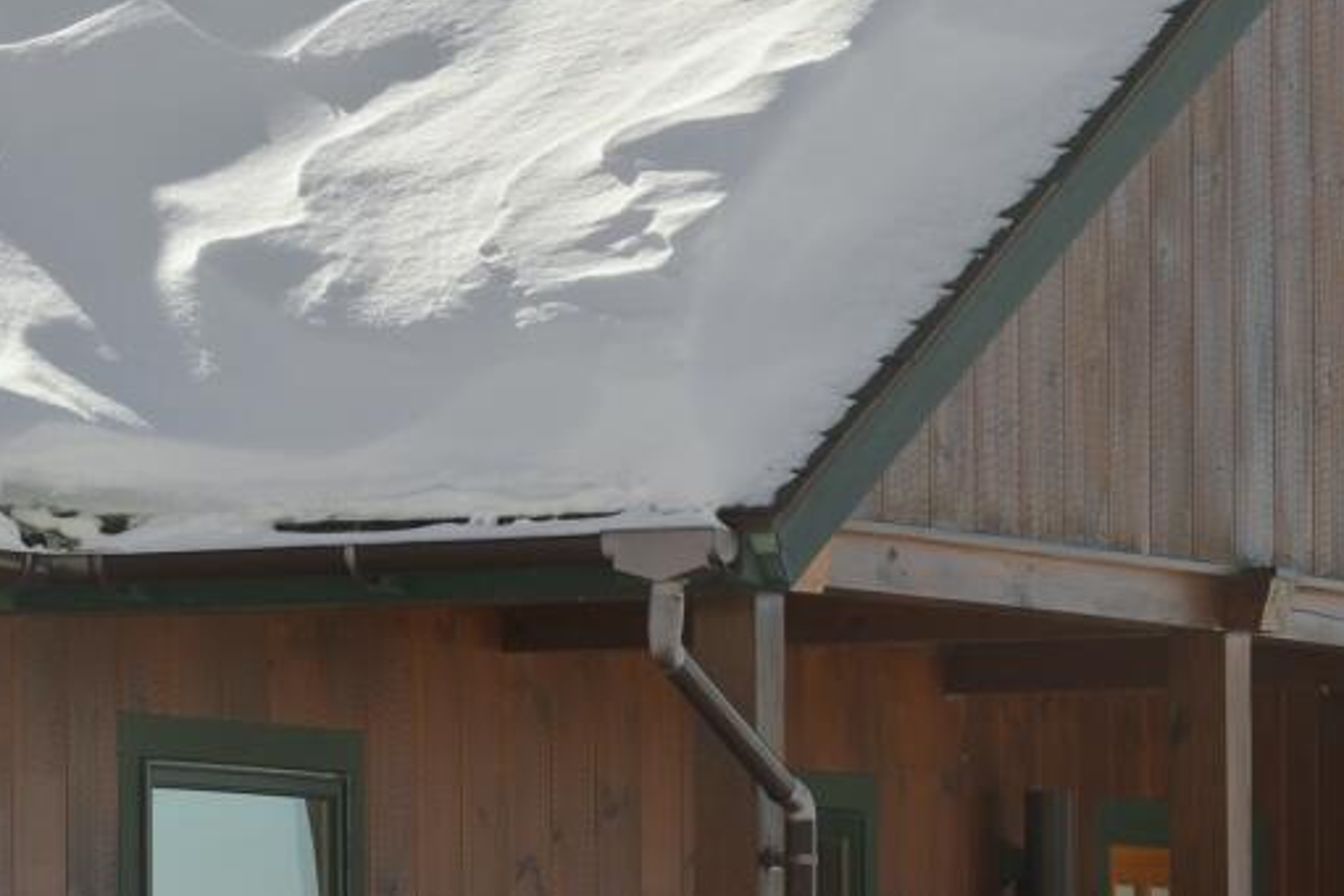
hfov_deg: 7.6
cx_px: 863
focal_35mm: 271
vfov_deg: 5.1
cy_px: 849
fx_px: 10104
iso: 100
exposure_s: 1/60
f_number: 11
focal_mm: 46.1
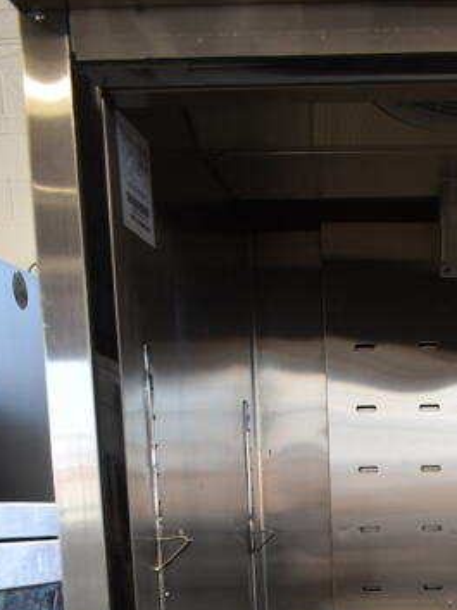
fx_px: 1181
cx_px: 459
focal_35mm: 67
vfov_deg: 25.2
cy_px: 781
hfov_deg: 21.1
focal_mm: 18
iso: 500
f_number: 3.5
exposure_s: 1/30
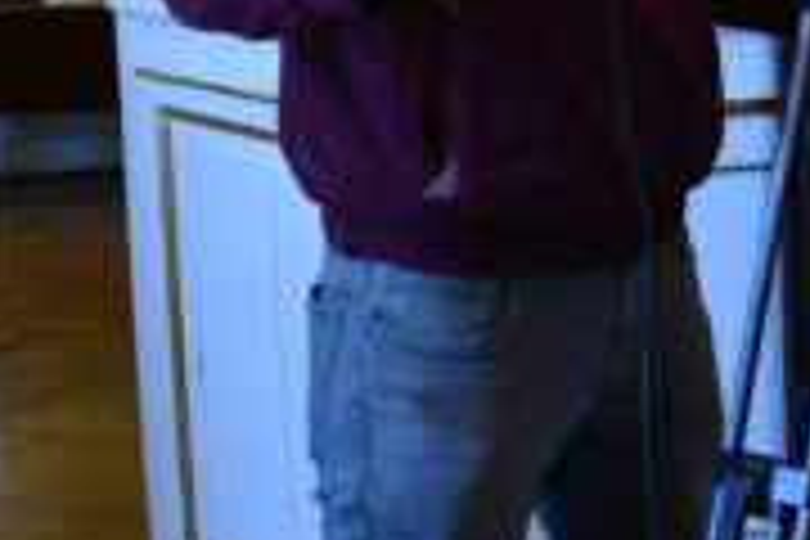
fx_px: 2362
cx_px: 1192
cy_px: 72
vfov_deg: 13.0
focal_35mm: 105
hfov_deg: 17.6
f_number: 6.3
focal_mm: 20
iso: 6400
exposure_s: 1/160
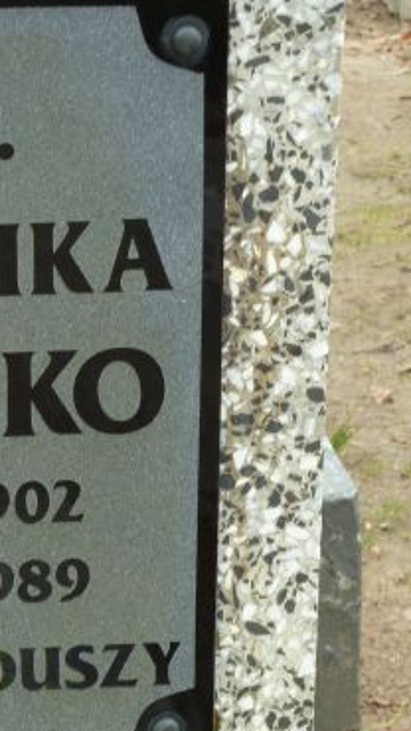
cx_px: -128
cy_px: 445
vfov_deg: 10.3
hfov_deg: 5.8
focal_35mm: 209
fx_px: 4051
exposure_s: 1/60
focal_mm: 18.2
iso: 80
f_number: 4.4
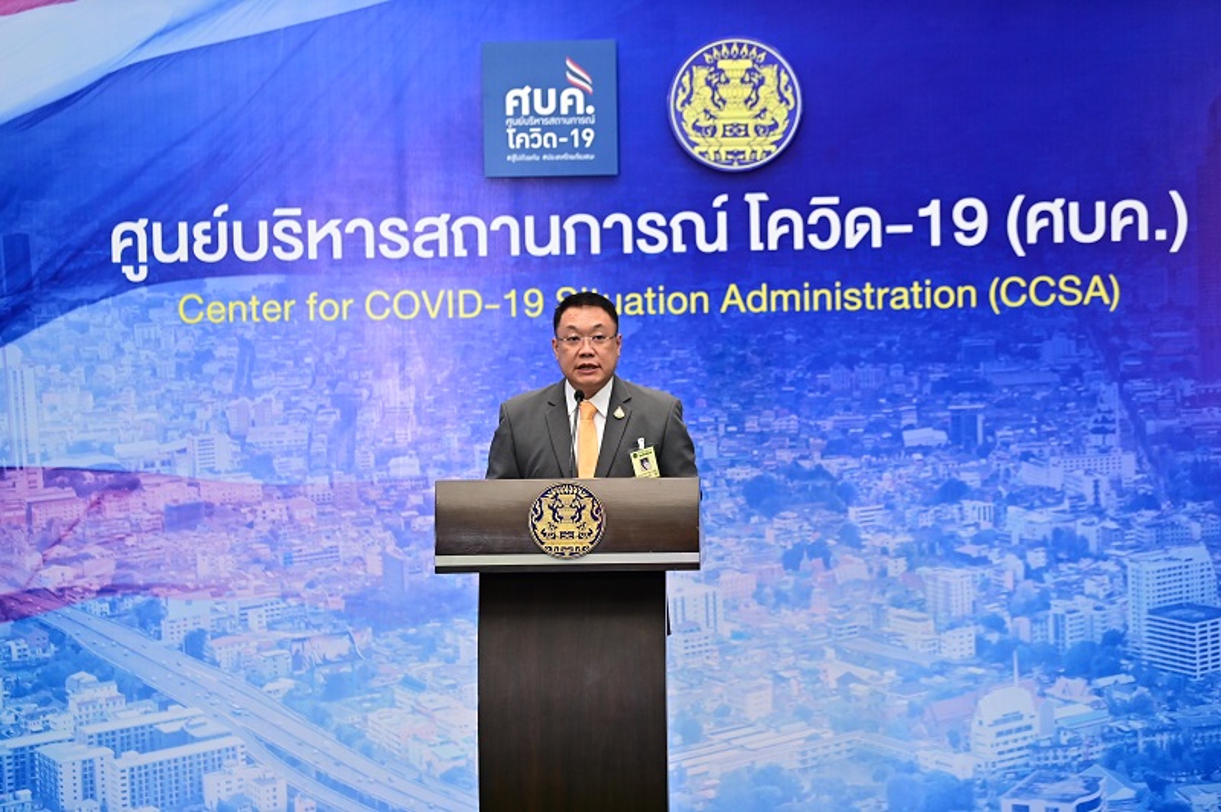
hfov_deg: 17.1
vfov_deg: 11.4
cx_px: 610
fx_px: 4067
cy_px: 406
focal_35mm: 120
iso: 2000
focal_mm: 120
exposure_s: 1/250
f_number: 2.8
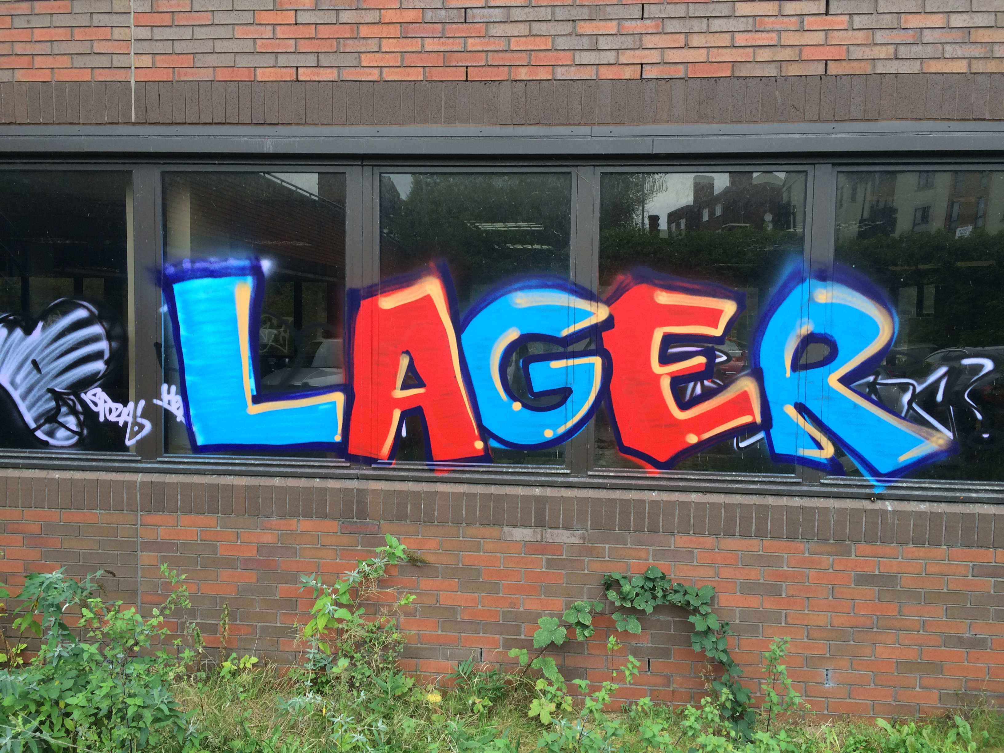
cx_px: 502
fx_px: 841
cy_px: 376
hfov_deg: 61.7
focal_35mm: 29
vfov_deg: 48.2
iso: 40
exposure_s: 1/100
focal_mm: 4.15
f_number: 2.2
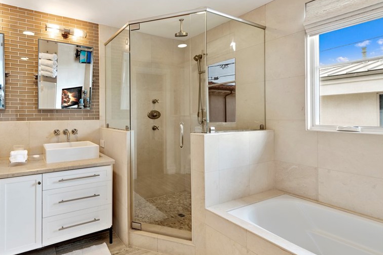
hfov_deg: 83.7
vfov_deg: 64.4
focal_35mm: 19
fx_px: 202
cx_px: 125
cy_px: 114
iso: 250
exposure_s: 1/2.5
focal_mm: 14
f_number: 7.1
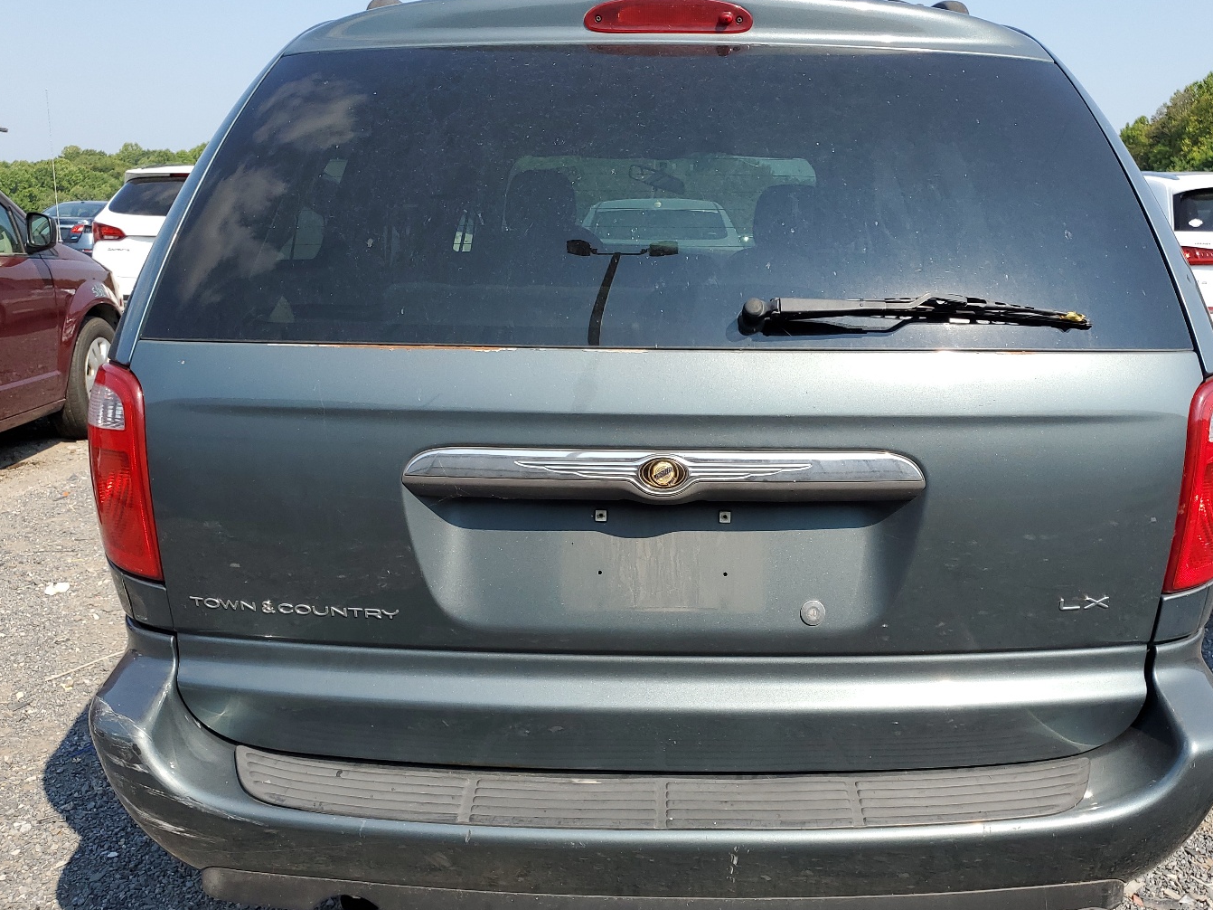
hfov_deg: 58.3
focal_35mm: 31
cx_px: 654
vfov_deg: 45.4
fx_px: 1086
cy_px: 478
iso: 50
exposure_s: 1/2000
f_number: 1.5
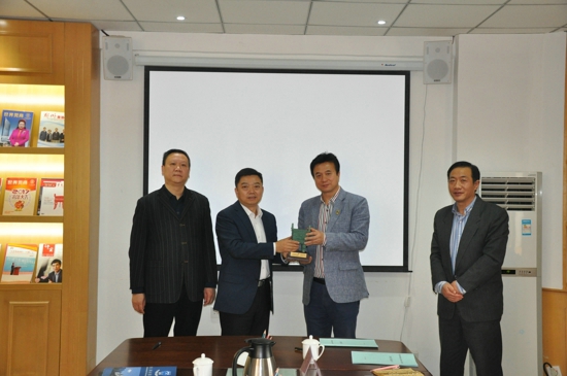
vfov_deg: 29.8
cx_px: 284
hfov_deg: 43.7
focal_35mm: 45
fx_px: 708
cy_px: 188
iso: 800
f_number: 4.2
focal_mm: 30
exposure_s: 1/60
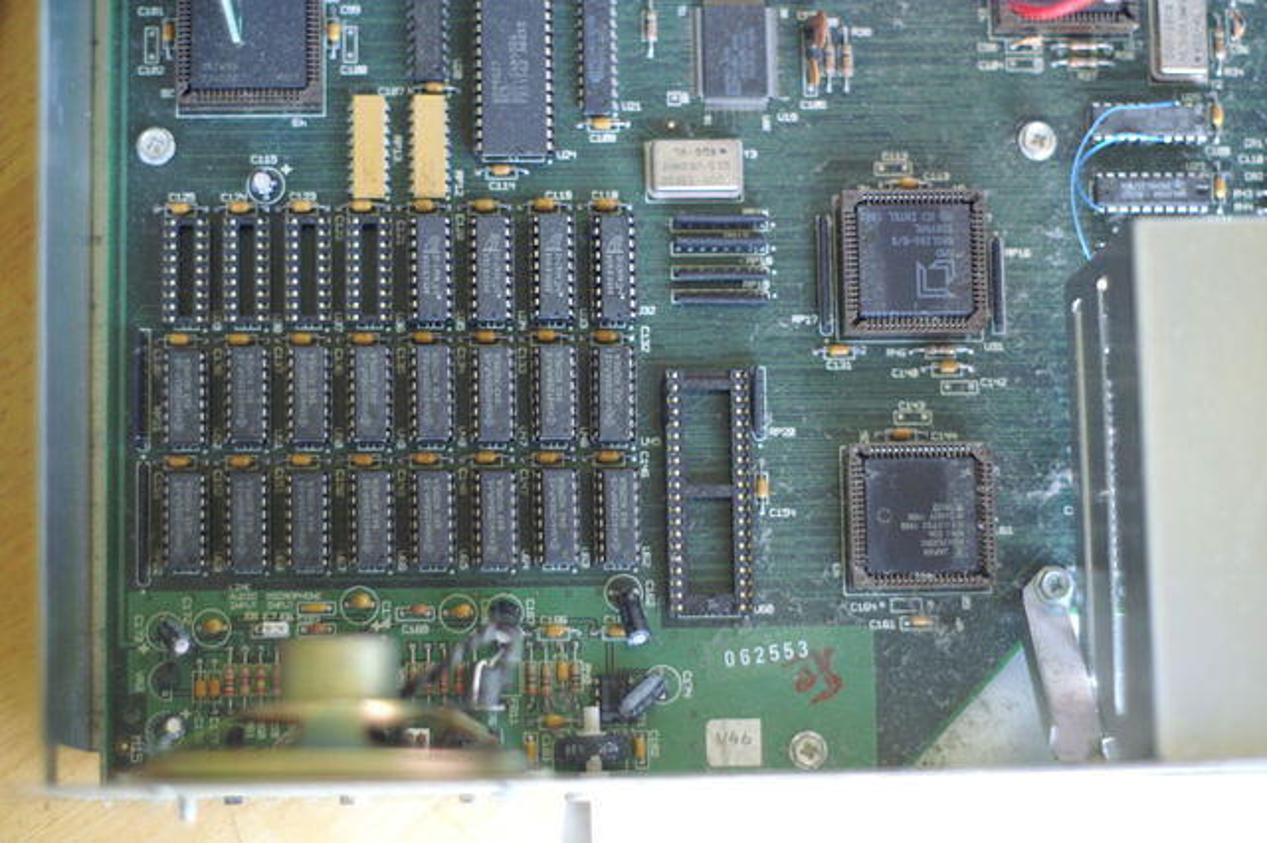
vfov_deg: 18.2
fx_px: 2638
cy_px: 422
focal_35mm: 75
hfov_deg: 27.0
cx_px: 634
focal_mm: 50
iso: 800
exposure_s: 1/125
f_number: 2
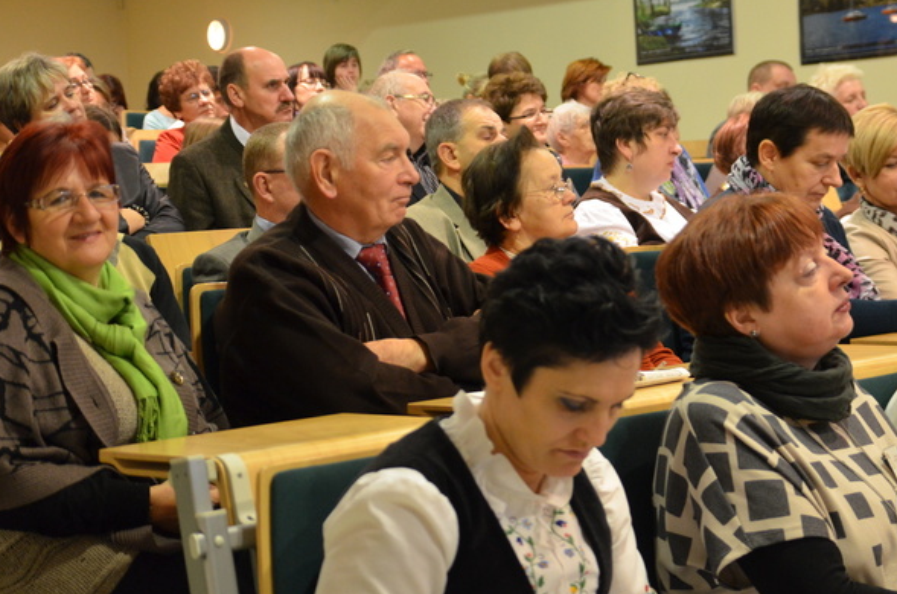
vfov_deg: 17.9
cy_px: 265
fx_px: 1890
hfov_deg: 26.7
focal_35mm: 76
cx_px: 419
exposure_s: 1/30
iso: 1600
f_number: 3.5
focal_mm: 42
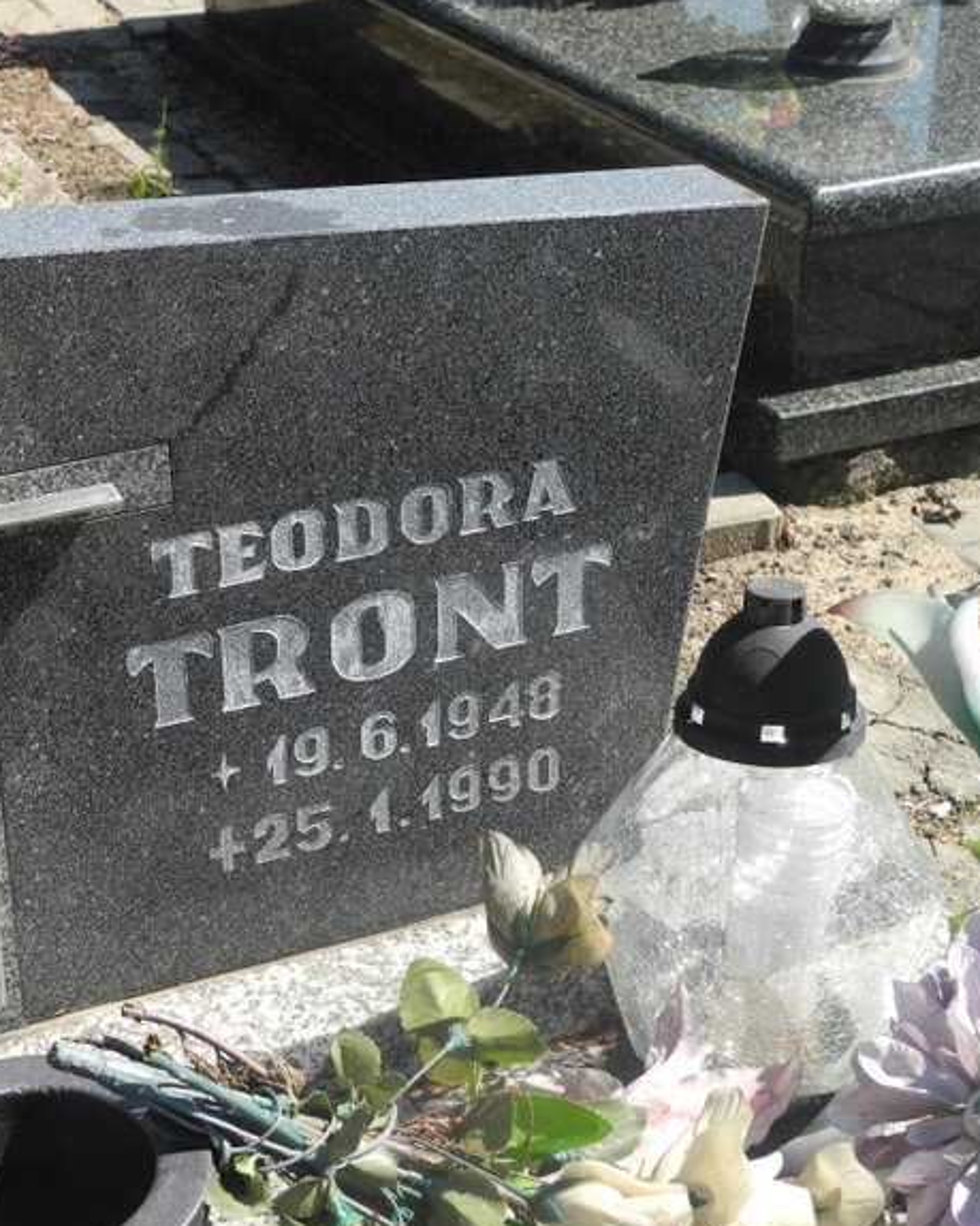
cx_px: 260
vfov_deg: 27.9
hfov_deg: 22.3
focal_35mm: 68
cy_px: 598
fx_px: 2466
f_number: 3.5
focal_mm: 10.7
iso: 100
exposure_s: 1/640
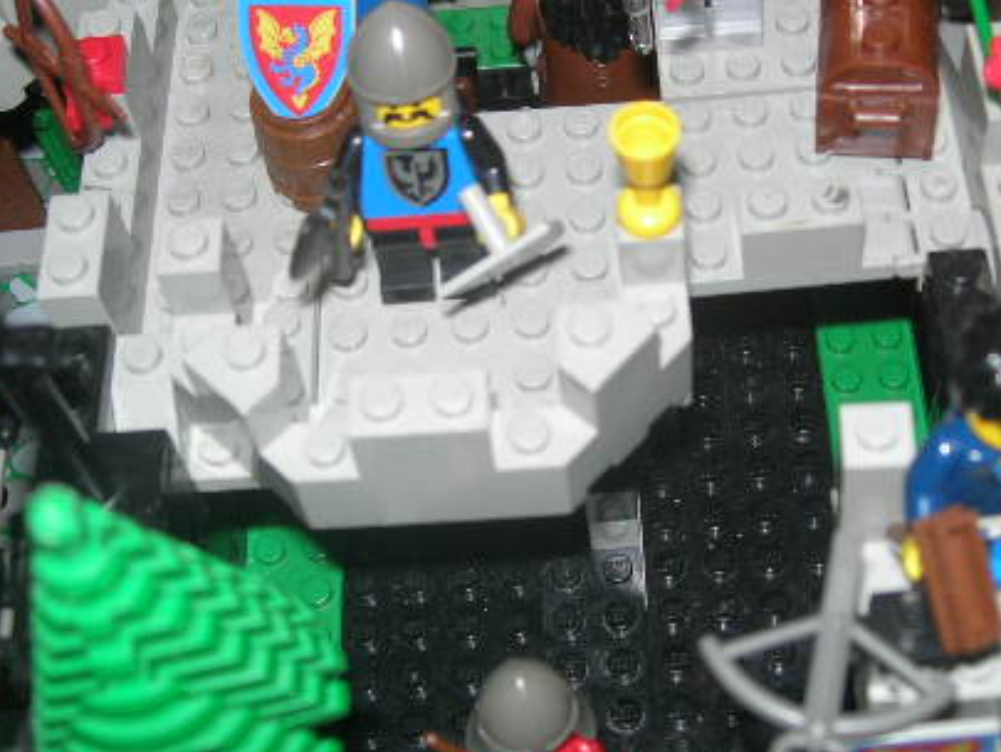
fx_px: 1736
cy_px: 354
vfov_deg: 24.4
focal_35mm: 60
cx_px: 566
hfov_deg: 32.1
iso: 64
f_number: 2.8
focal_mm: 7.8
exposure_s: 1/60.1
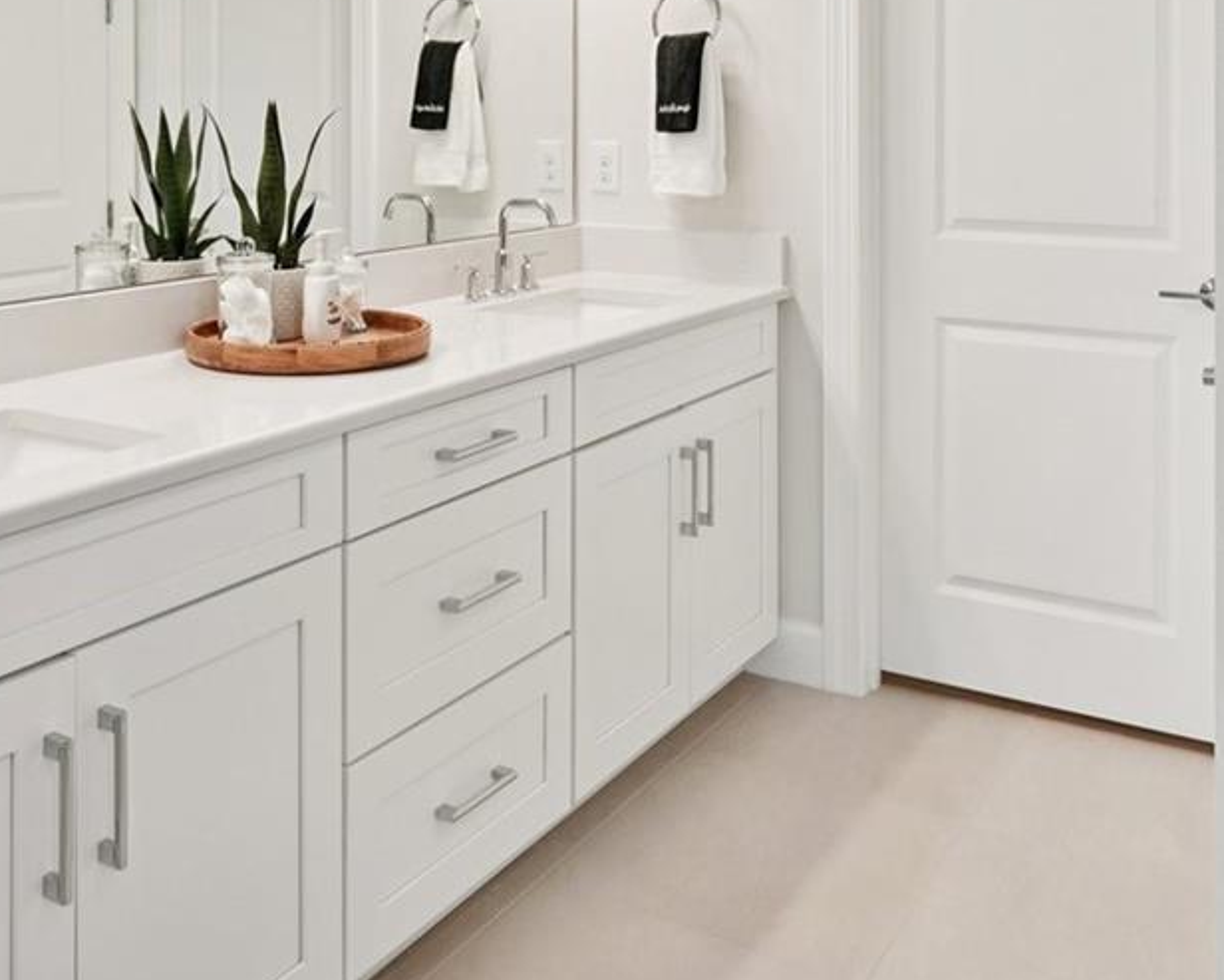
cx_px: 517
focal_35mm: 39
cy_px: 76
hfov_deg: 46.7
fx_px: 1413
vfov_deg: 35.7
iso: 400
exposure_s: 1/50
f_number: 8
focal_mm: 16
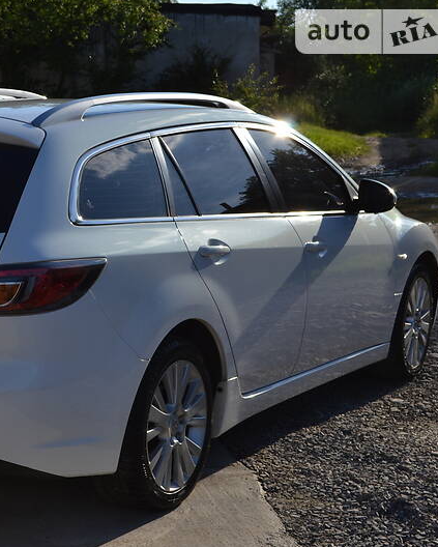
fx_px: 1311
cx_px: 46
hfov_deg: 18.6
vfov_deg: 23.5
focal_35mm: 81
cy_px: 273
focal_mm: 38
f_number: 9
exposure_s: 1/320
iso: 100
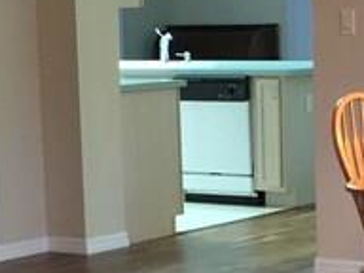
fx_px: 1630
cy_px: 279
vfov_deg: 9.5
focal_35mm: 155
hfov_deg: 12.7
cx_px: 294
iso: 64
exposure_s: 1/4
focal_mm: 4.15
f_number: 2.2
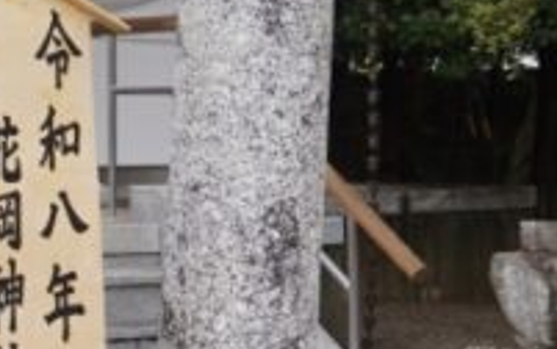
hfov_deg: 14.5
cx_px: -83
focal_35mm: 140
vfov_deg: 9.2
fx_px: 2127
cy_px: -111
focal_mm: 18
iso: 100
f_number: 5
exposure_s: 1/100
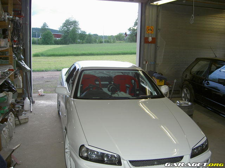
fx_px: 253
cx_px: 112
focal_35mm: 39
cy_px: 84
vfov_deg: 36.8
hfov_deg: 47.9
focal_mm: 8
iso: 100
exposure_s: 1/125
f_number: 2.8
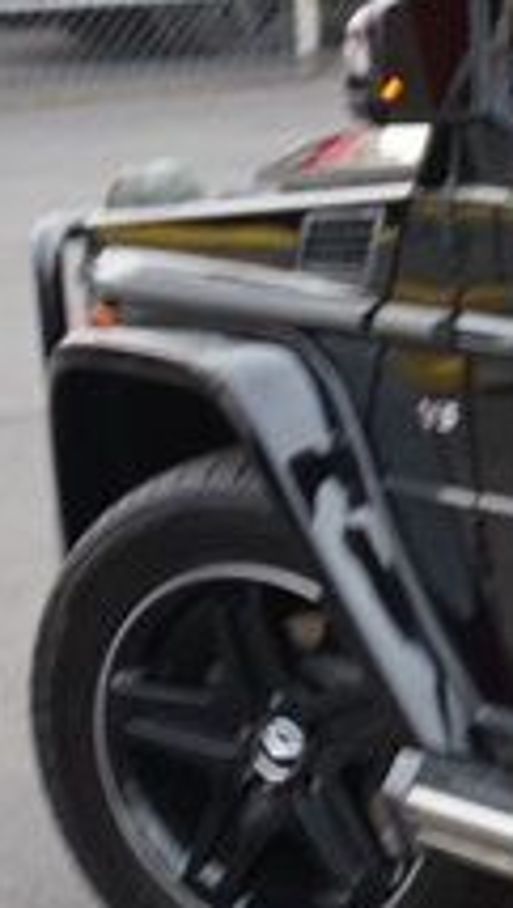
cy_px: 484
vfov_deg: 14.3
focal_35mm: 150
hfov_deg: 6.9
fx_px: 3613
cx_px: 1793
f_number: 4
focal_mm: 20
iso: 320
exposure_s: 1/60
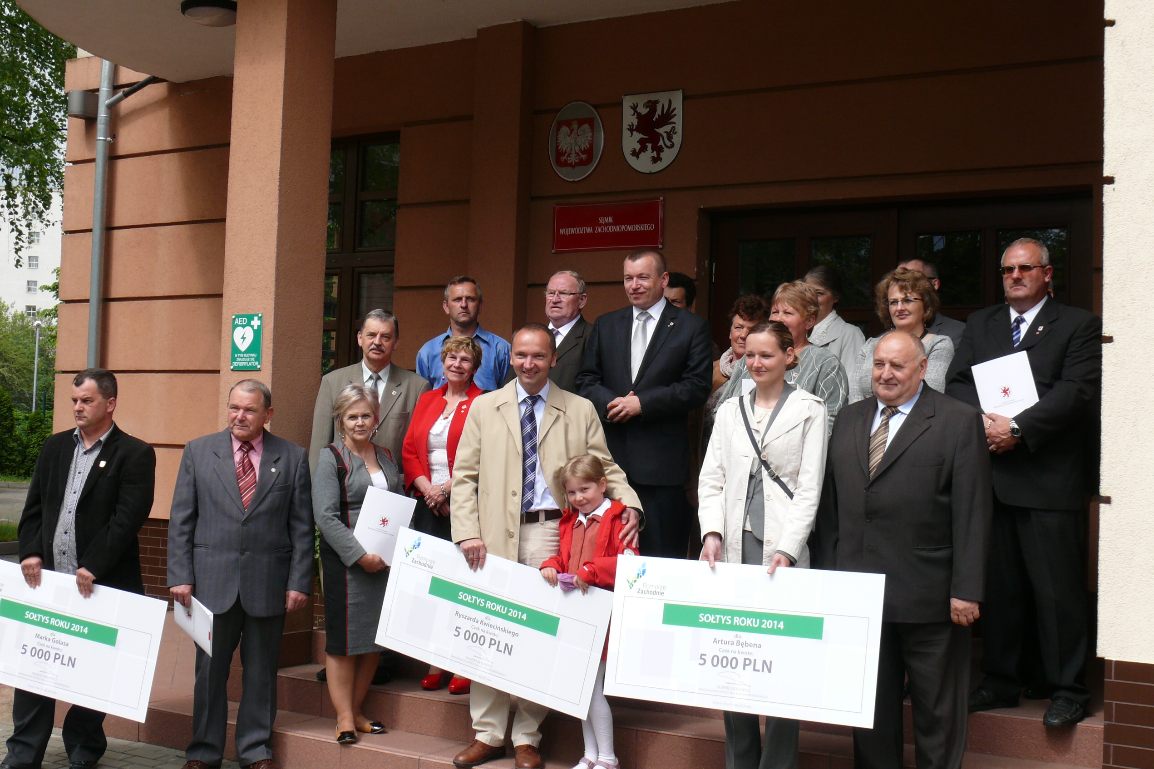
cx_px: 573
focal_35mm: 44
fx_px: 1410
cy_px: 385
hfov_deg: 44.5
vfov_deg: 30.5
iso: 100
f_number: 5.6
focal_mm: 8.6
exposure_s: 1/250
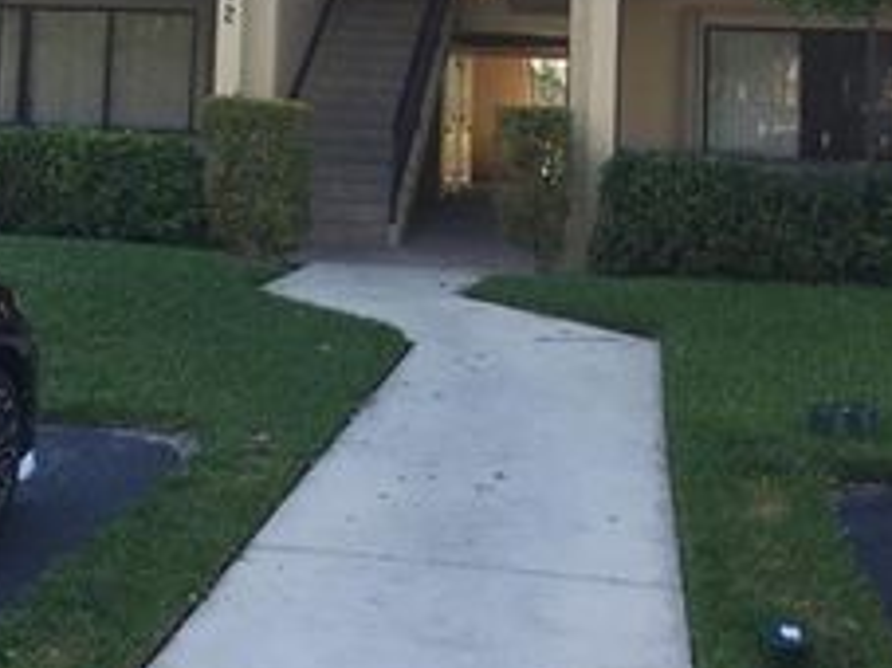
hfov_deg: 30.2
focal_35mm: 64
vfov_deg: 21.8
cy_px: -45
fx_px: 1648
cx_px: 354
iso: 32
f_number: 2.2
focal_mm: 4.15
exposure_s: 1/289
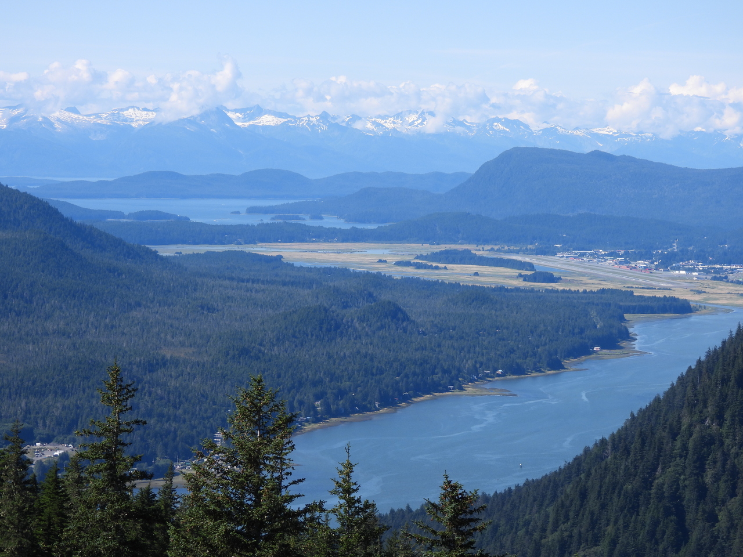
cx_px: 372
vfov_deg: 11.9
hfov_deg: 15.8
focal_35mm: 125
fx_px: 2683
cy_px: 278
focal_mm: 22.3
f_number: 4
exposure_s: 1/800
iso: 100
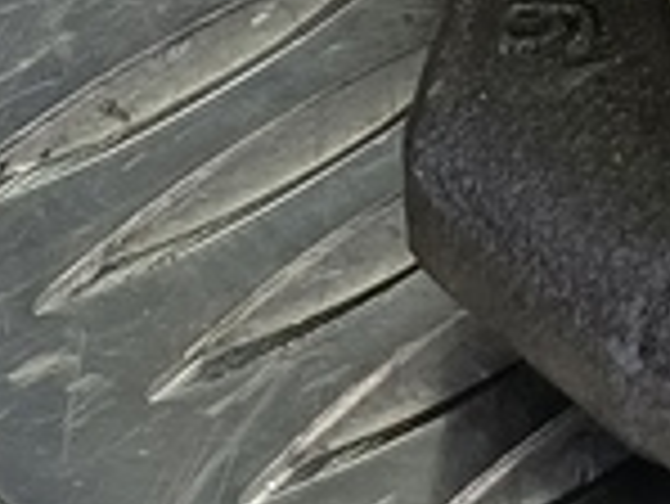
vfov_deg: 9.2
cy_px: -234
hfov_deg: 12.2
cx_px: 823
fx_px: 3061
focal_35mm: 158
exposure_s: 1/50
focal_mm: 4.11
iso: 108
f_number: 1.6
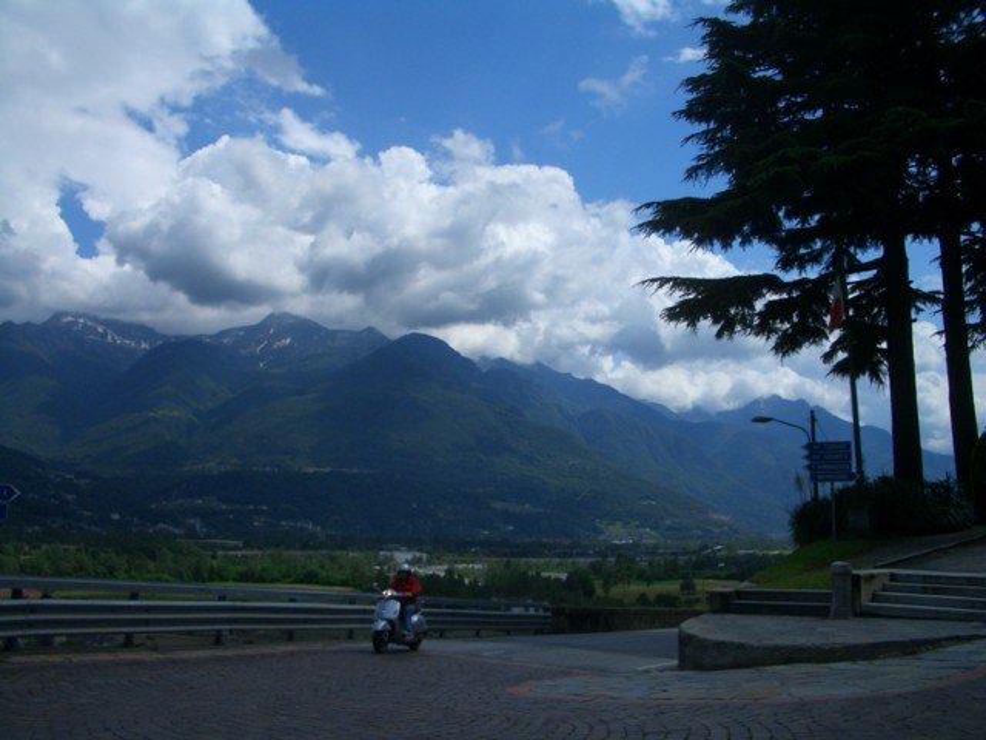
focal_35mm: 35
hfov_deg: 52.6
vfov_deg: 40.7
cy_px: 370
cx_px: 493
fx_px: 997
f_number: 4.3
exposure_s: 1/1250
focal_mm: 5.8
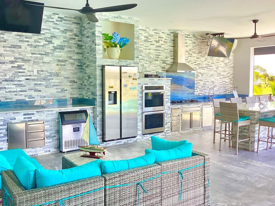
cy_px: 98
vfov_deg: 40.7
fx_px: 278
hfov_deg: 52.6
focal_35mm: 35
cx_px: 149
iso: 50
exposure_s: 1/120
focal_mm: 3.3
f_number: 2.4
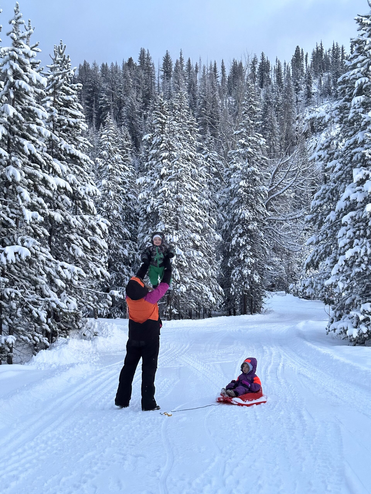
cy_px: 247
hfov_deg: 30.3
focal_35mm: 48
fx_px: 686
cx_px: 186
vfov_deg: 39.7
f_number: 1.78
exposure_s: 1/40
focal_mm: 6.86
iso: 500
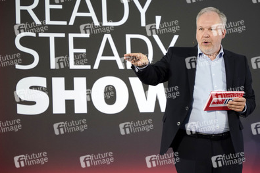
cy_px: 78
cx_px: 145
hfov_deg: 19.6
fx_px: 751
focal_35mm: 104
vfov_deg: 13.2
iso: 1600
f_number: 4.5
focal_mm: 91
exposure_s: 1/320
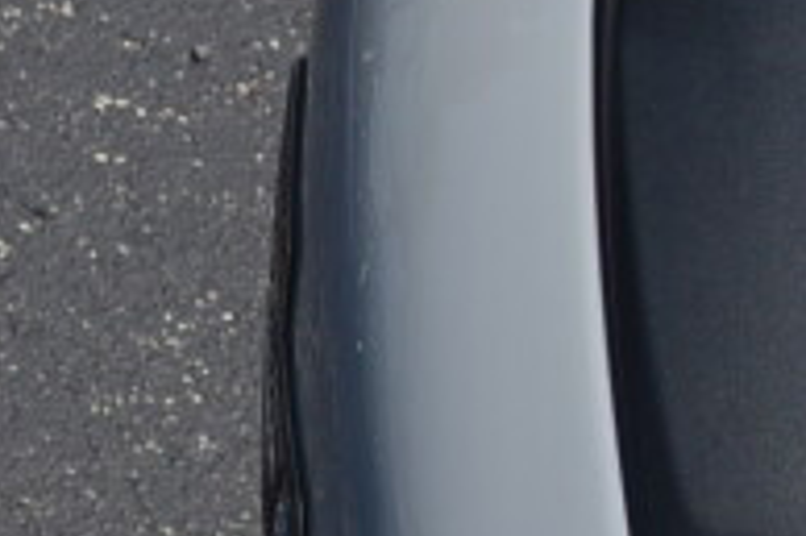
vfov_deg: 6.1
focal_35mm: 223
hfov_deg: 9.1
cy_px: 4
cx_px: 989
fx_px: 4988
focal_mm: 24
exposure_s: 1/250
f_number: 8
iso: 100
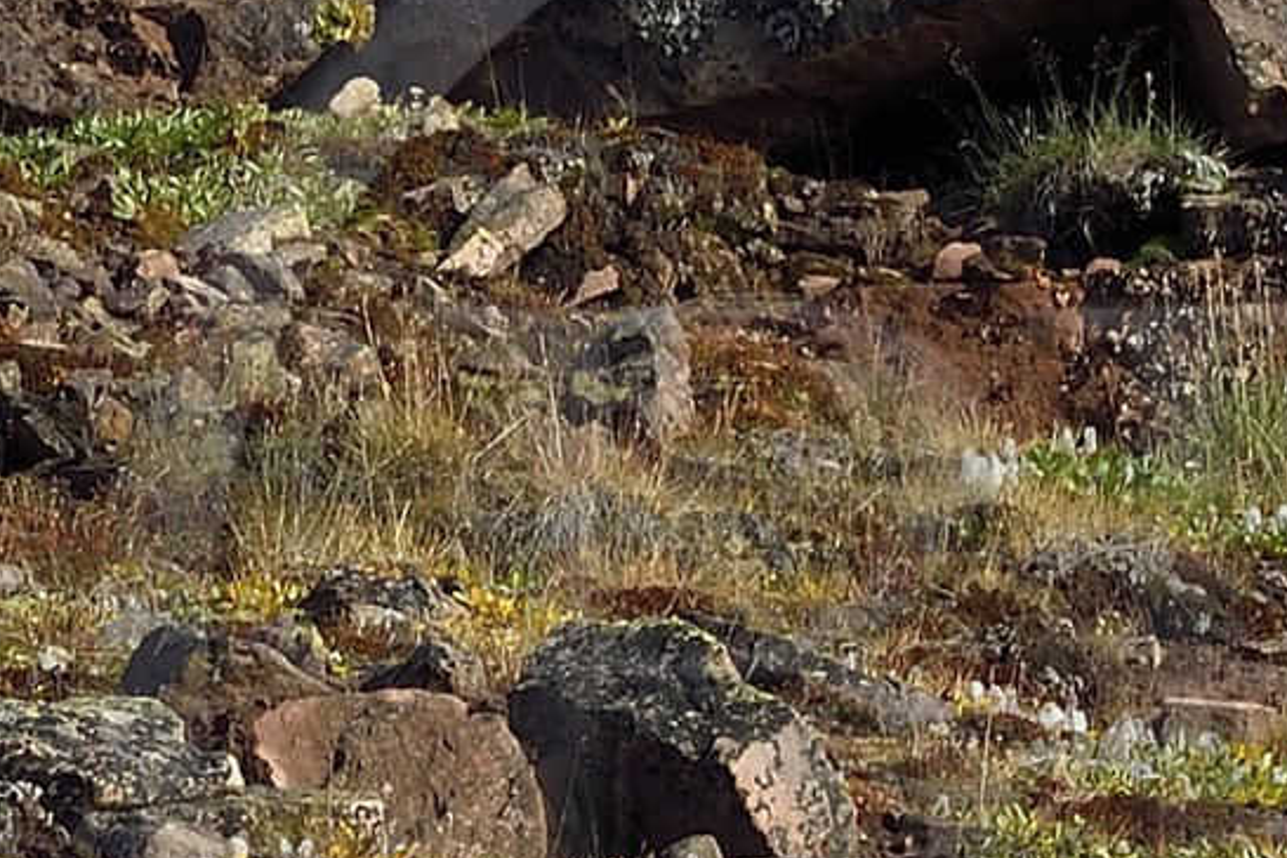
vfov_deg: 2.3
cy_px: 695
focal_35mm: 586
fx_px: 20948
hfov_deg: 3.5
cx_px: 1075
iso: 200
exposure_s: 1/250
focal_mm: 200
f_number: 10
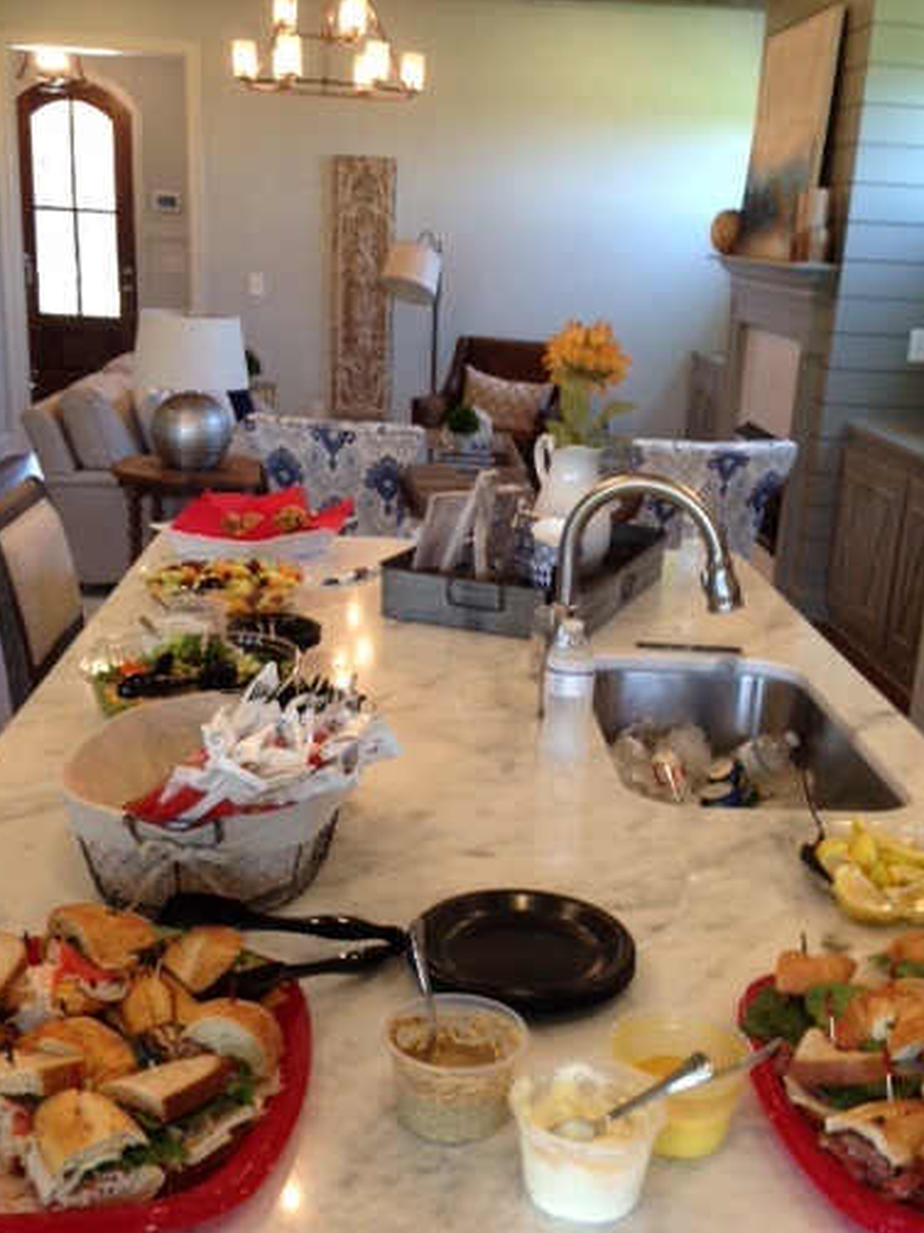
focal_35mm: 42
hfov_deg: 34.3
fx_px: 1495
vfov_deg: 44.6
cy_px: 723
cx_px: 495
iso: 50
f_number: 2.4
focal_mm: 4.12
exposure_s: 1/24
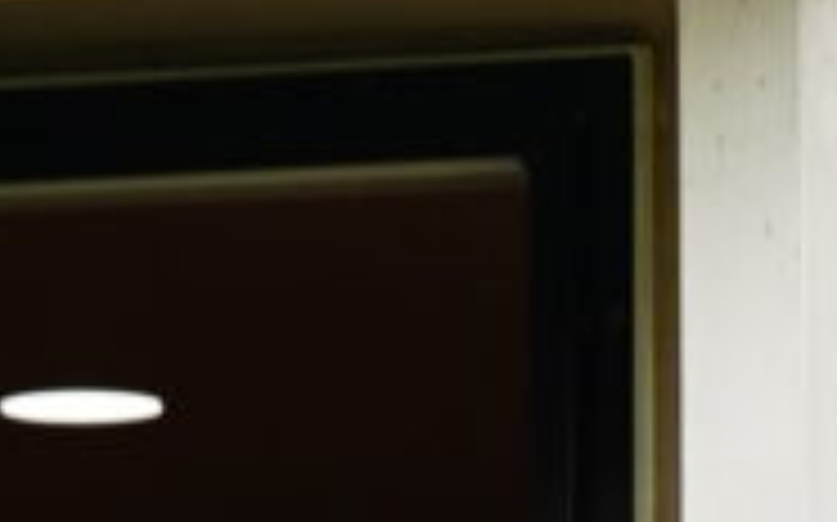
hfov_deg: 2.5
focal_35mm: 841
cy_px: 1755
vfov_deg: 1.6
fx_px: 19172
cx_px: 596
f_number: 4
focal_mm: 50
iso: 100
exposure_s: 1/80
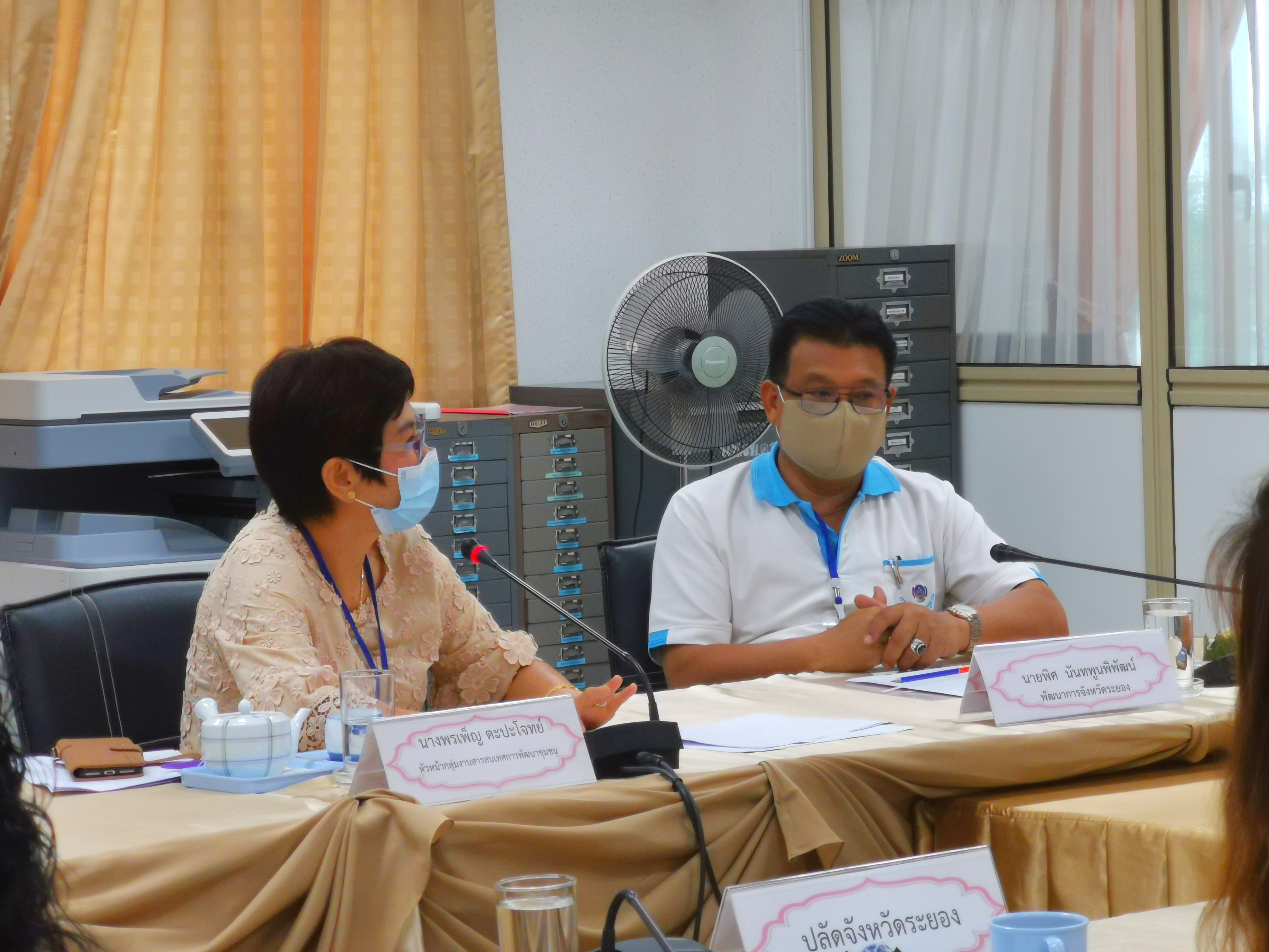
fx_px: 3959
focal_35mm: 108
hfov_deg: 18.2
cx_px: 634
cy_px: 476
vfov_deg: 13.7
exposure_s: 1/50
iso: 125
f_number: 2.4
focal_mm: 7.48
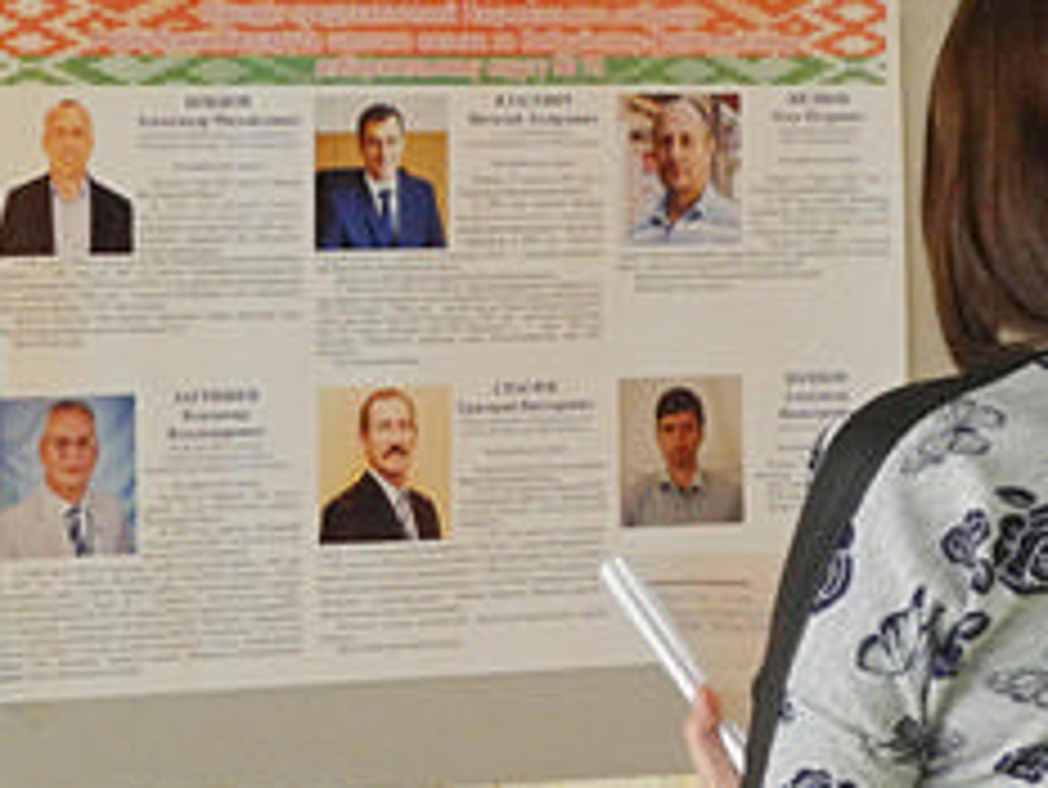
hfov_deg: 9.5
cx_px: 720
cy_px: 173
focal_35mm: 207
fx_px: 6270
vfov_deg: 7.2
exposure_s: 1/15
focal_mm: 14.5
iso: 400
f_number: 4
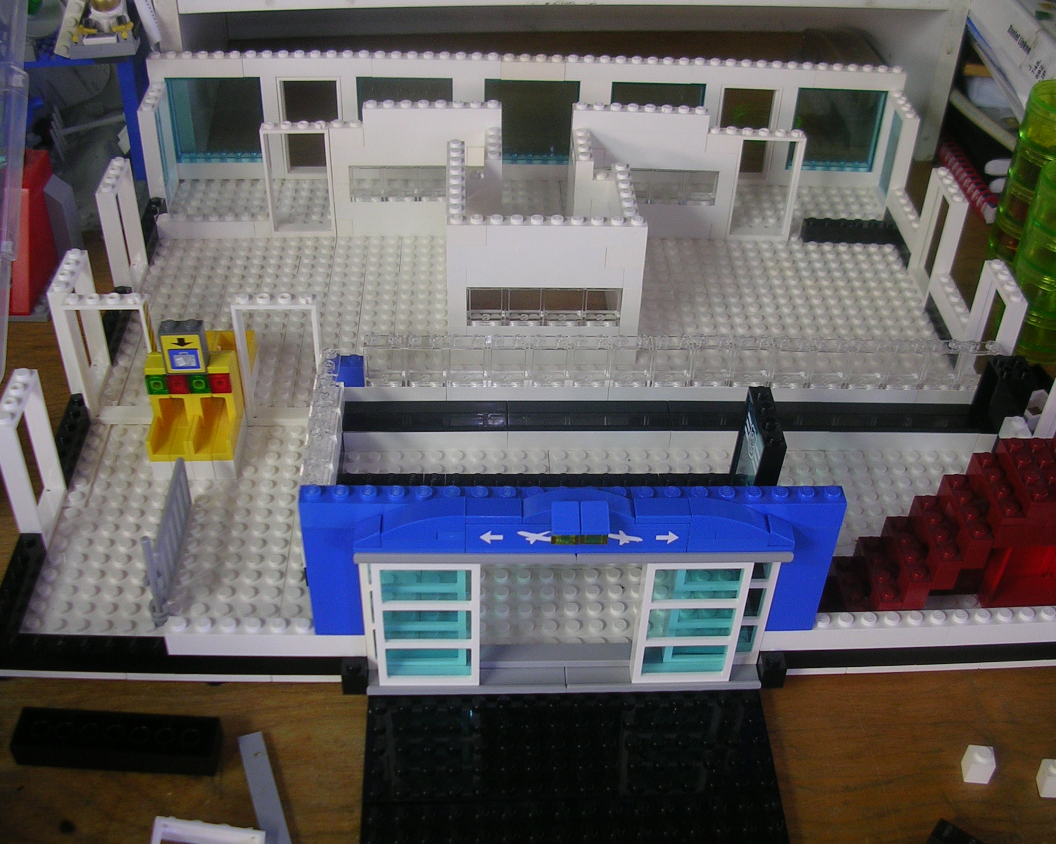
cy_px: 424
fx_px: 1250
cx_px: 555
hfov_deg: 45.8
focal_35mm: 40
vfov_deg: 37.3
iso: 50
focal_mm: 5.8
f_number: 2.8
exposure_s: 1/30
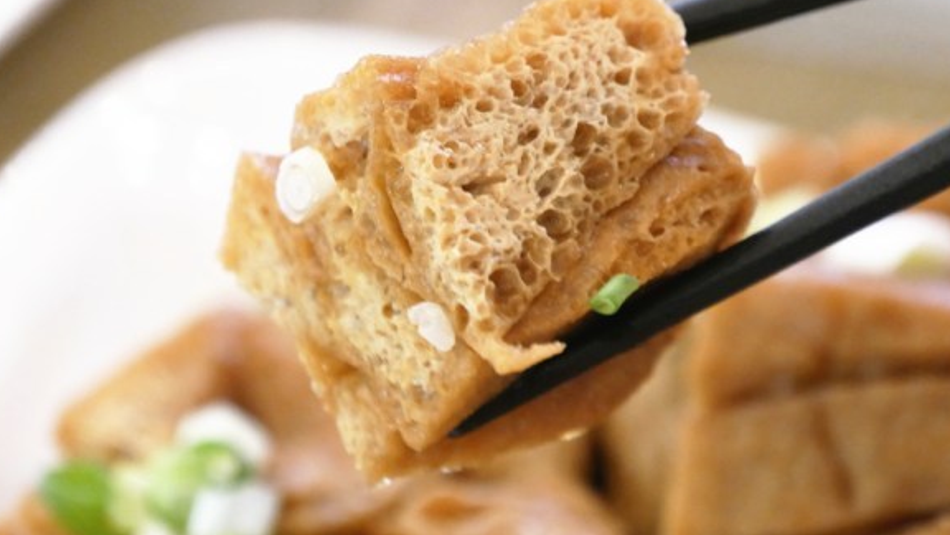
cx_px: 562
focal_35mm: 348
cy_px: 315
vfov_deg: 3.5
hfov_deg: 6.2
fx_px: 8766
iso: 3200
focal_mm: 130
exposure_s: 1/30
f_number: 5.6
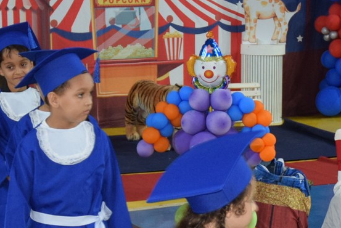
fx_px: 1153
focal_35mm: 122
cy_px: 148
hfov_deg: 16.8
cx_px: 199
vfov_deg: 11.3
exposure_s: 1/60
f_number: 3.8
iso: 1400
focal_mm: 25
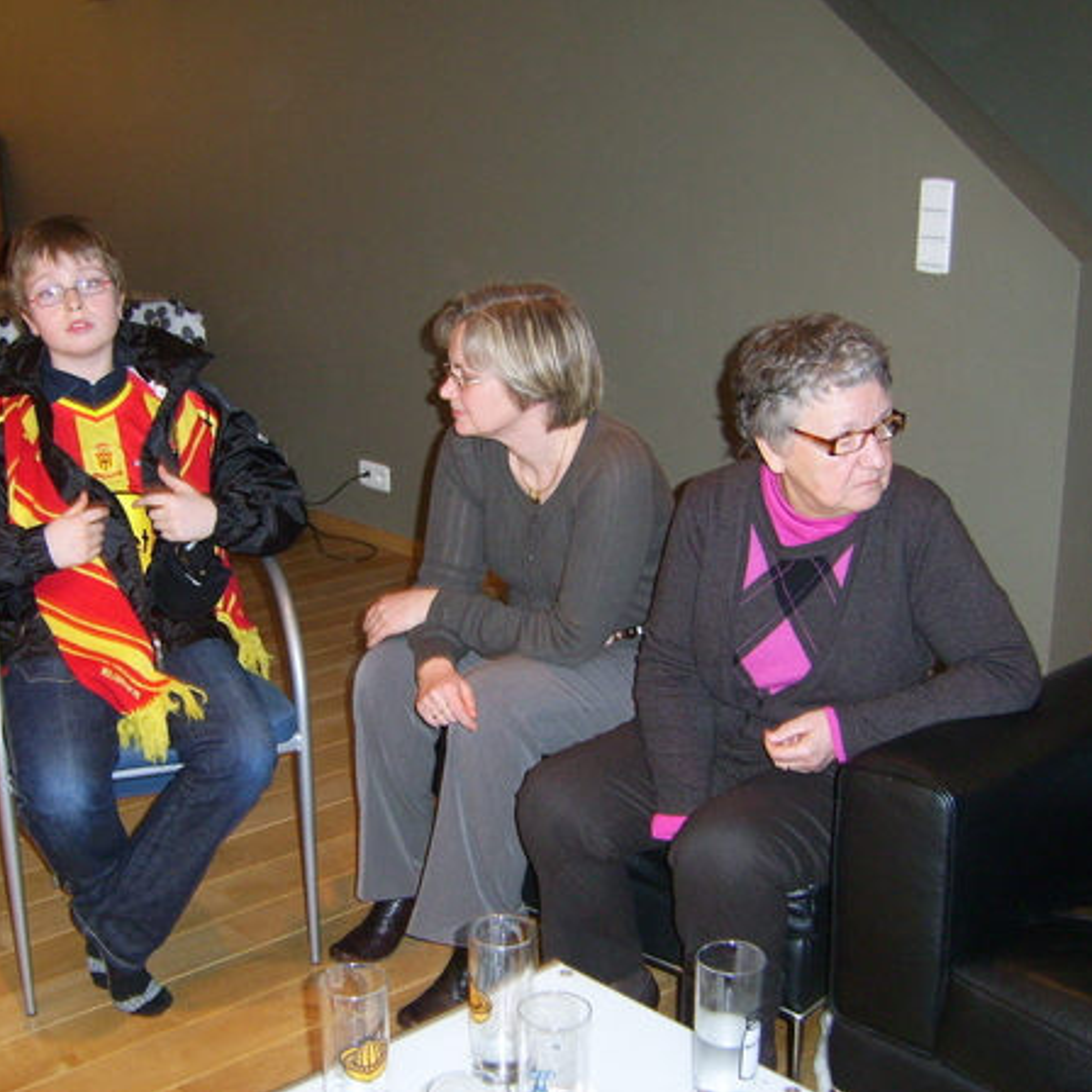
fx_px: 1606
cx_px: 453
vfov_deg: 37.6
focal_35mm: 45
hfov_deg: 37.4
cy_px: 546
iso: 150
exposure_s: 1/30
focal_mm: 7.8
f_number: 2.8
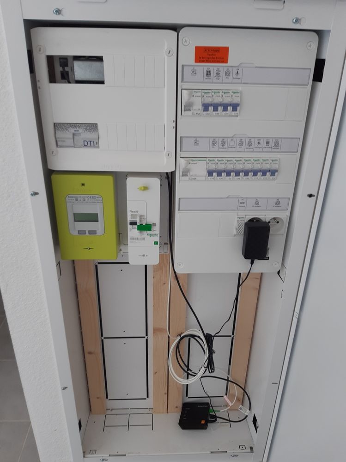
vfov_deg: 67.3
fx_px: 347
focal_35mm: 26
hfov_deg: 53.1
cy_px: 231
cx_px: 173
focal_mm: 3.92
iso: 50
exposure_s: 1/50
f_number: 1.7
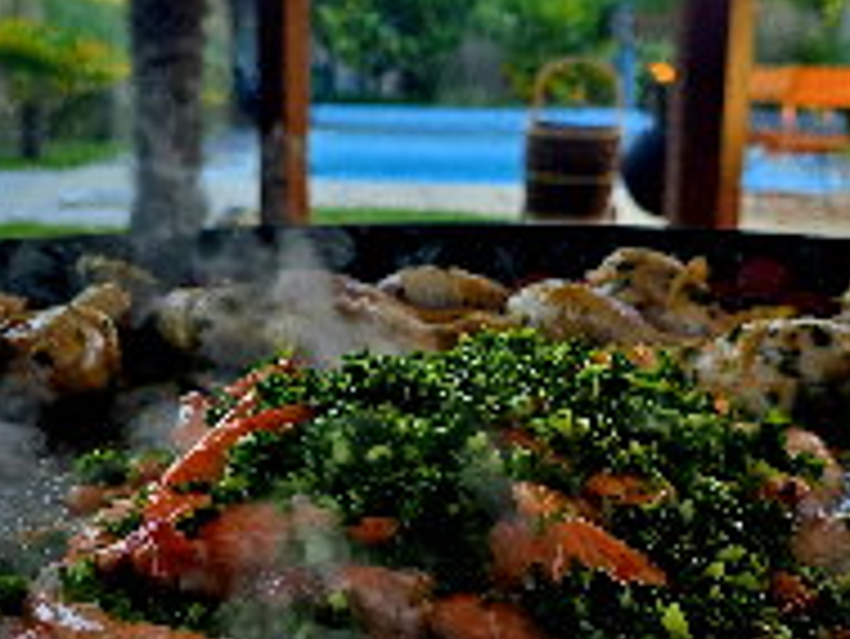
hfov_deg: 37.4
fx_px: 1253
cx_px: 499
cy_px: 340
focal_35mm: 51
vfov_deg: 28.6
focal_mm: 6.3
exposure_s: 1/182
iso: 20
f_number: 1.7
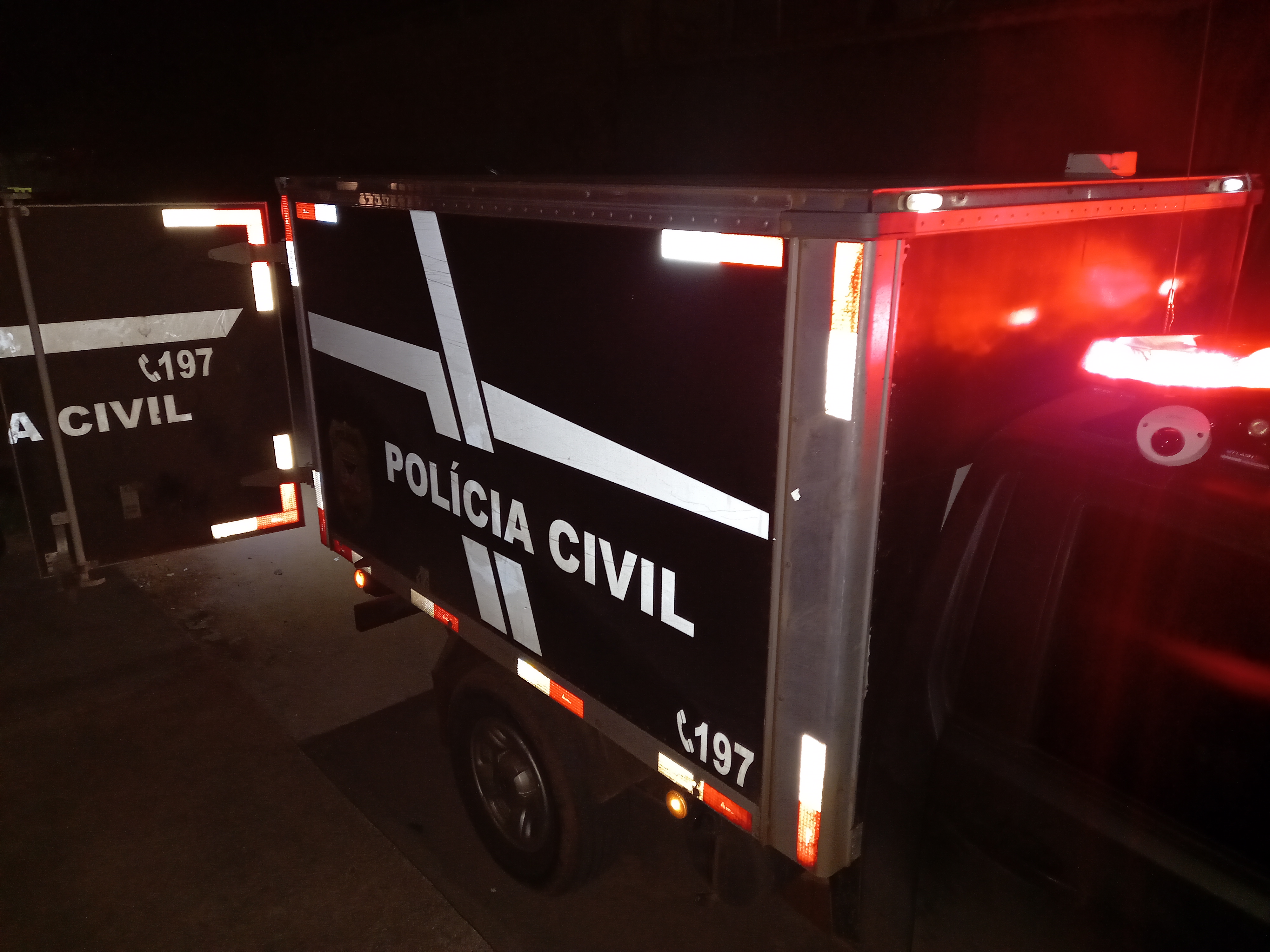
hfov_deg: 69.4
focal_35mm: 25
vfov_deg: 54.9
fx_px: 917
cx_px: 635
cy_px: 476
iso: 250
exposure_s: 1/24
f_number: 2
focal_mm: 4.6
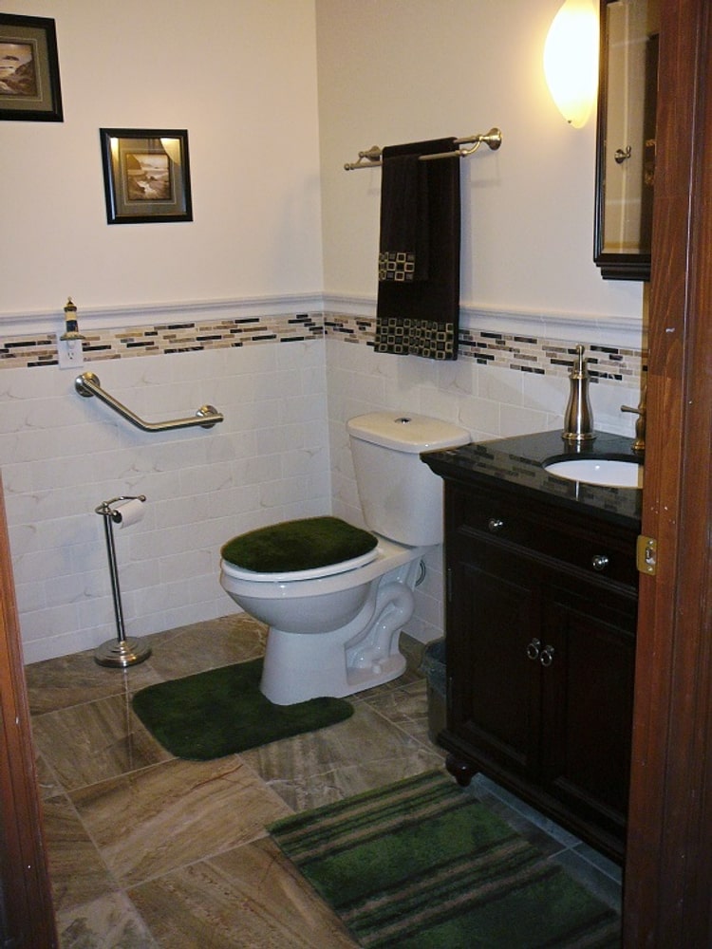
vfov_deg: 52.6
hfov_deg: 40.7
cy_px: 474
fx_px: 960
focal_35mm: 35
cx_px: 356
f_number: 2.8
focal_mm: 5.2
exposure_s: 1/30
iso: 100
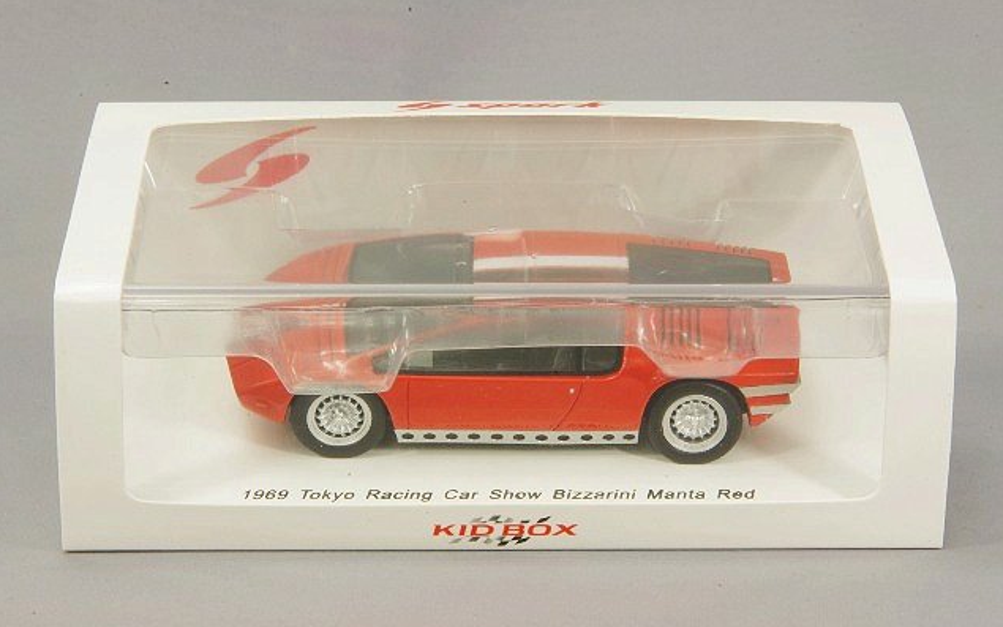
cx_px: 499
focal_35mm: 115
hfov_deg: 18.1
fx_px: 3144
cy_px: 307
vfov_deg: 11.4
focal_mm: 75
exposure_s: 1/1.67
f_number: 32
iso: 400
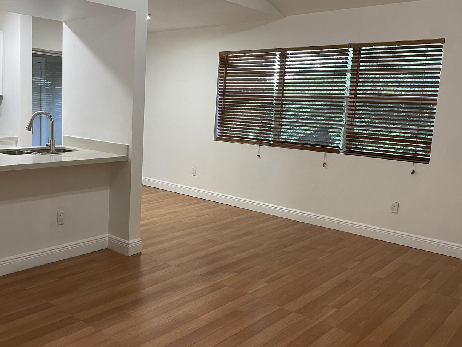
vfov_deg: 41.8
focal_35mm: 34
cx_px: 176
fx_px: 454
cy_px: 170
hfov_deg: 53.4
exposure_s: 1/60
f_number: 1.6
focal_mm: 4.2
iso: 100
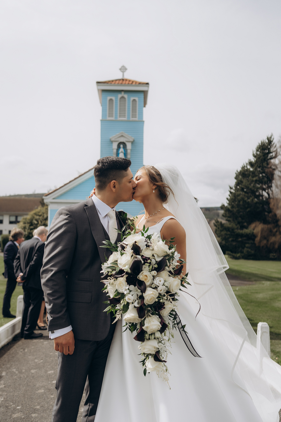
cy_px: 211
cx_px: 140
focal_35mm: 35
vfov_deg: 54.4
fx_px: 410
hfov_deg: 37.9
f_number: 3.2
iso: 200
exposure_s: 1/5000
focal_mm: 35
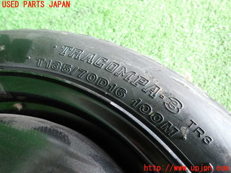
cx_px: 116
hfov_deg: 69.4
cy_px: 86
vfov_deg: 54.9
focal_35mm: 25
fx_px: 167
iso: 200
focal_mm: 4.5
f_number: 2
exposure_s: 1/50
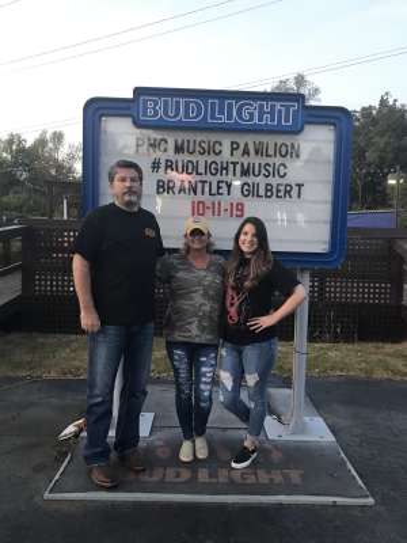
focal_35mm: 28
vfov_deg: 63.4
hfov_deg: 49.7
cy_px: 272
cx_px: 204
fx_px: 439
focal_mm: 3.99
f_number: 1.8
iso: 50
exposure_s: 1/15
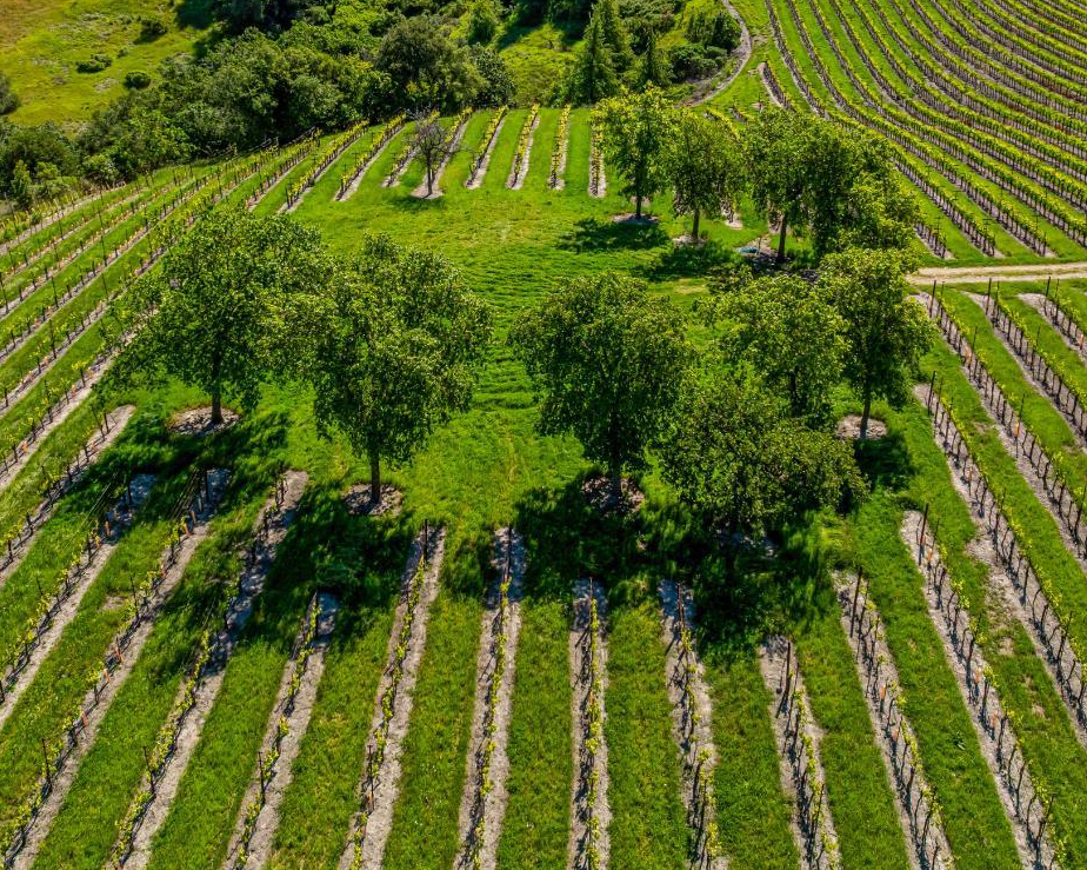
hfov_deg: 47.9
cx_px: 540
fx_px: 1222
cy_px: 231
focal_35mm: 38
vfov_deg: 38.3
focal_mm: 12.29
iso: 130
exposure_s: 1/4000
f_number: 2.8
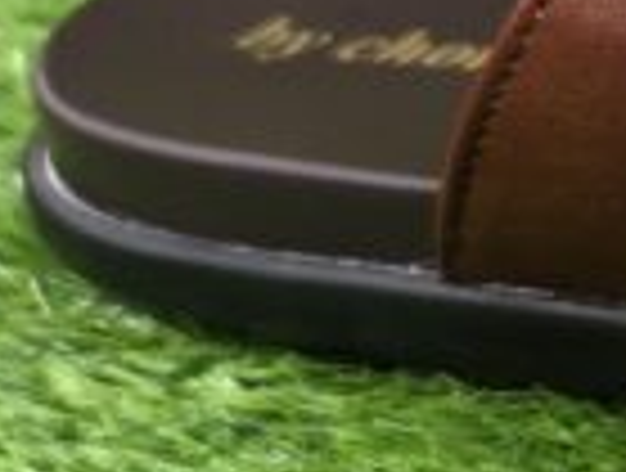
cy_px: 94
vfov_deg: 14.9
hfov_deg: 16.1
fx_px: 1795
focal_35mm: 99
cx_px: 1184
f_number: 1.57
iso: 453
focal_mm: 6.54
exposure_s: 1/50
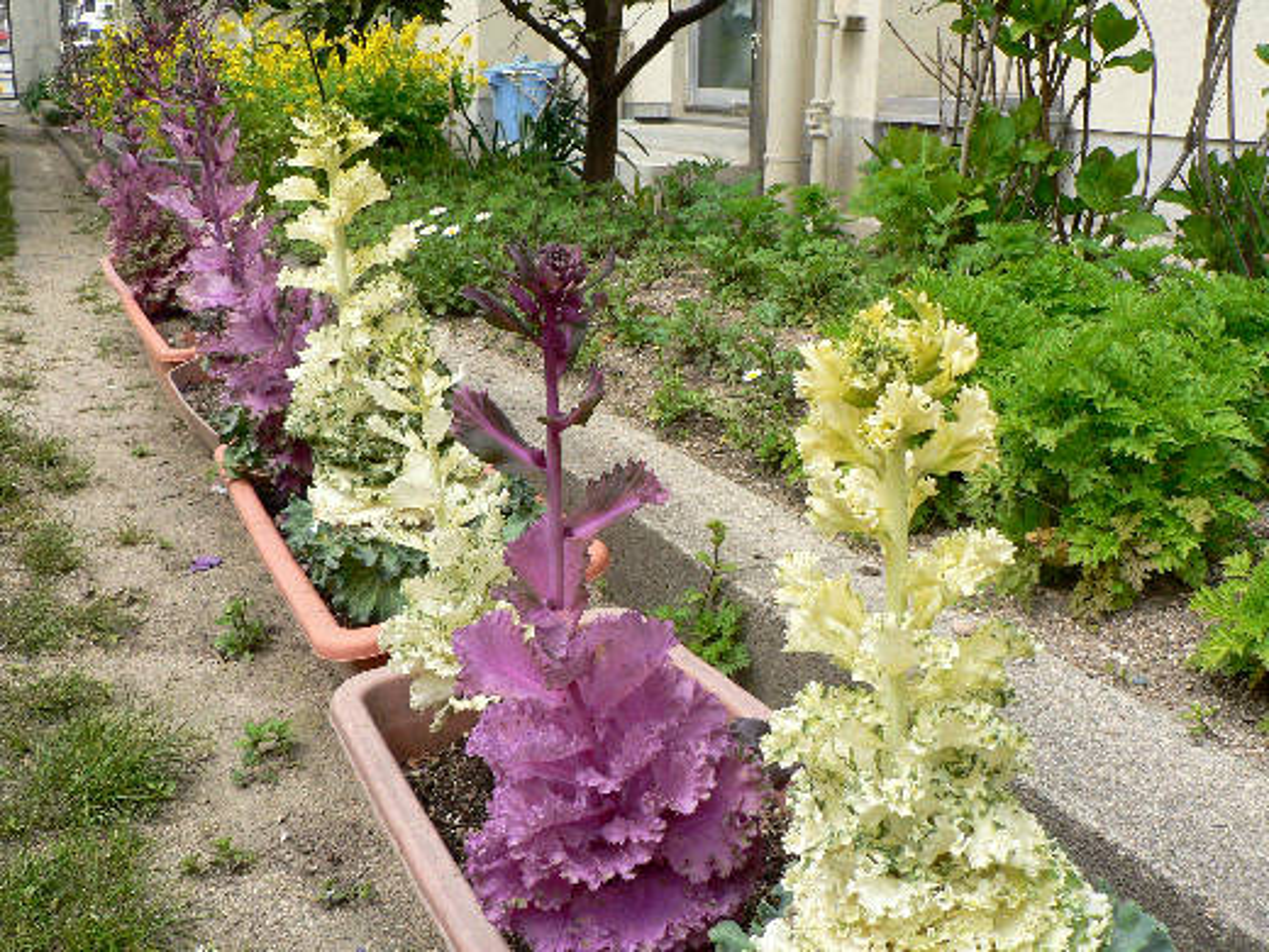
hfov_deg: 51.4
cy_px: 476
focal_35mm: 36
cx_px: 634
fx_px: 1320
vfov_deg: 39.7
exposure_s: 1/200
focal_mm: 6
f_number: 4
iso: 80
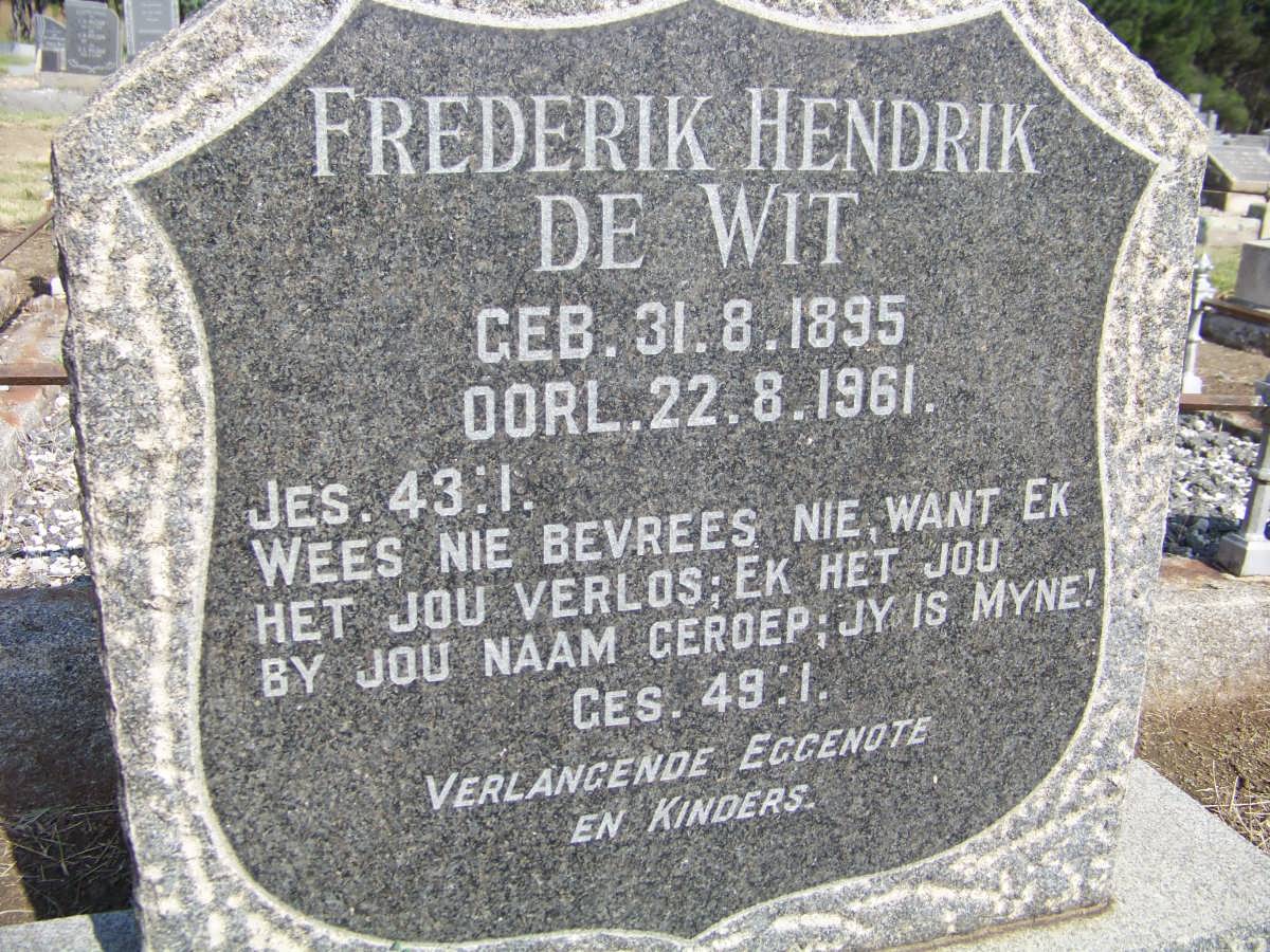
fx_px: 1321
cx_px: 635
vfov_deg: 39.7
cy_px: 476
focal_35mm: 36
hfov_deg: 51.4
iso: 64
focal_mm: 5.85
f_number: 2.8
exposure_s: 1/800
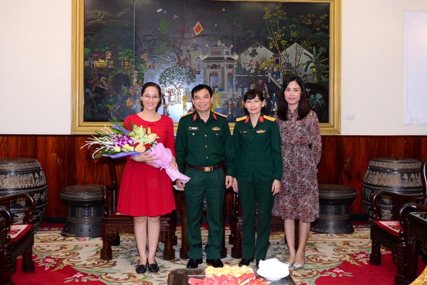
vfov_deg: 43.6
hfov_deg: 61.9
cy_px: 142
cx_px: 214
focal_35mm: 30
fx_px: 356
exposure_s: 1/80
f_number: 5.6
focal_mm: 30
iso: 640
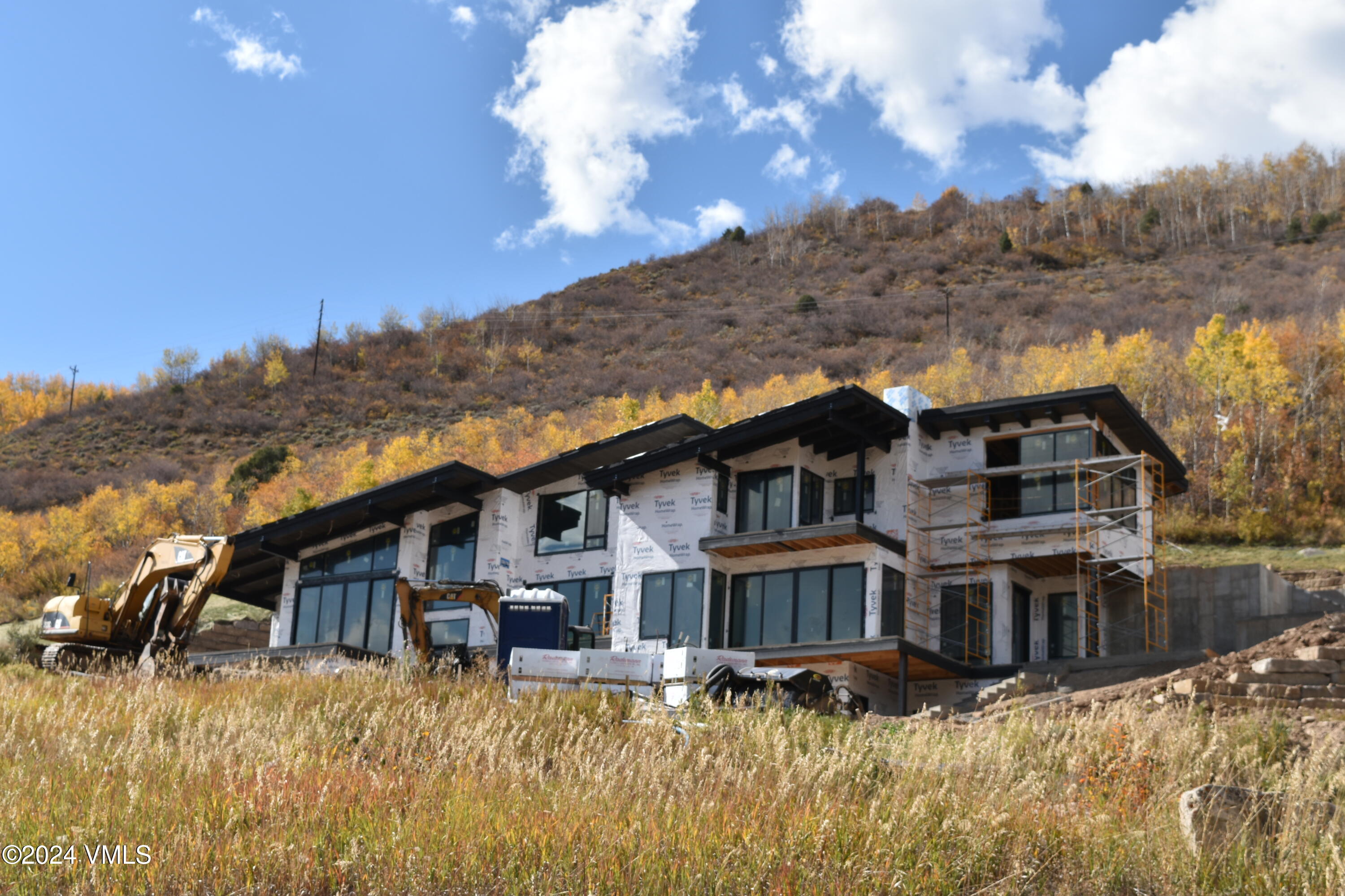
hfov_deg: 35.1
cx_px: 672
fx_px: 2129
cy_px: 448
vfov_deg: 23.8
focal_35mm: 57
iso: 100
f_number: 8
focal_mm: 38
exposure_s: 1/250
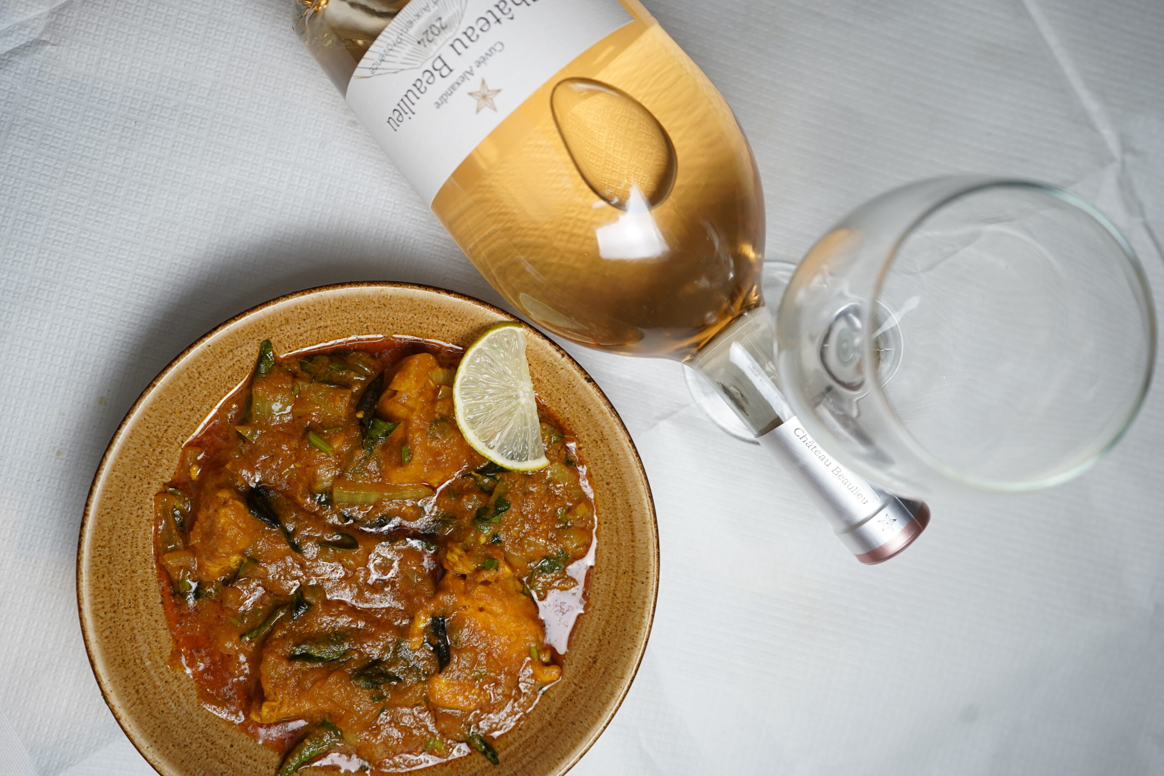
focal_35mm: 35
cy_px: 388
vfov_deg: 37.9
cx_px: 582
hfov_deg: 54.4
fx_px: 1132
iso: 500
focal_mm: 35
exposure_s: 1/100
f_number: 4.5
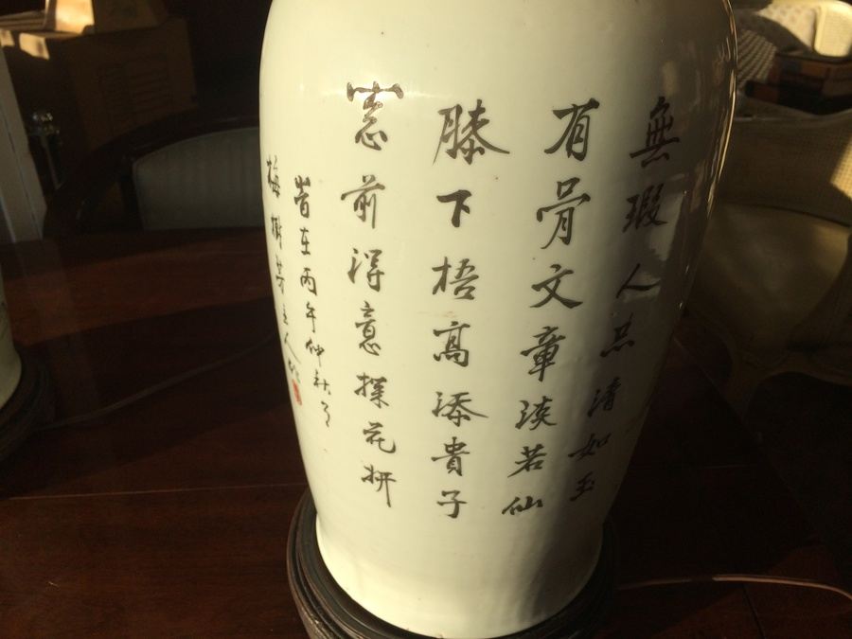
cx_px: 426
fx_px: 738
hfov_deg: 60.0
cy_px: 320
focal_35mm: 30
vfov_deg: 46.8
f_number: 2.2
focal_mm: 4.12
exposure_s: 1/1953
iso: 40
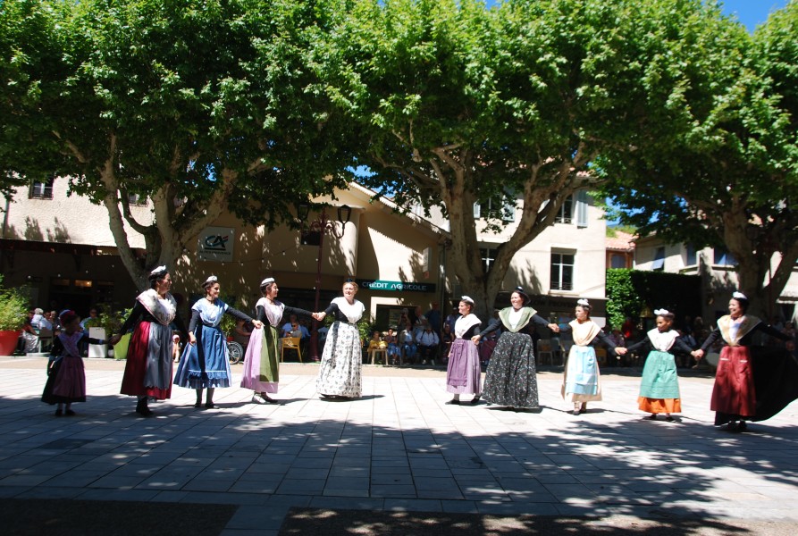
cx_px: 399
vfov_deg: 40.2
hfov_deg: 57.1
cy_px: 268
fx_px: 733
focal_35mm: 33
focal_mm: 22
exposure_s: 1/200
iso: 100
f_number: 7.1
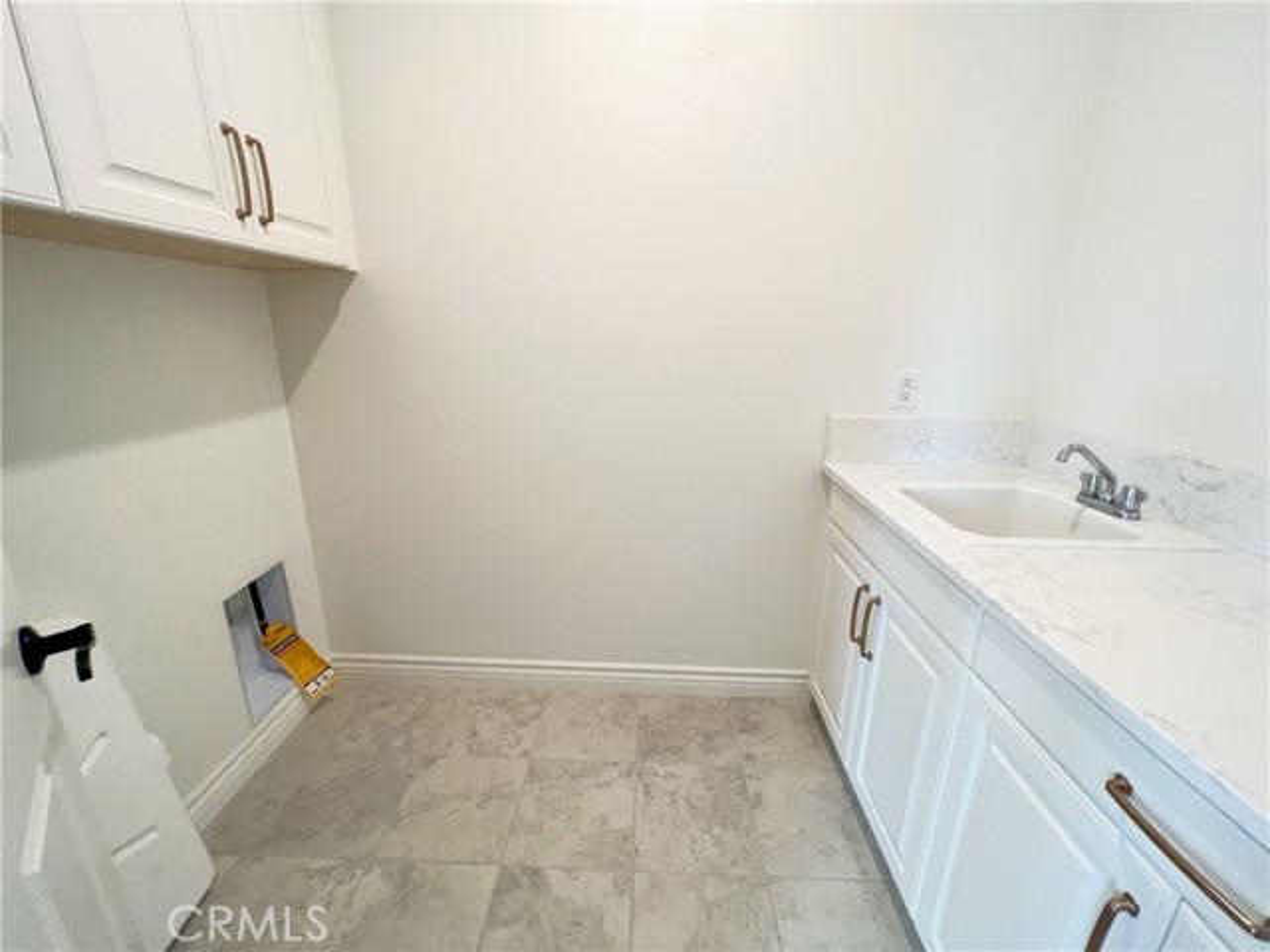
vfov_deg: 89.9
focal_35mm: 13
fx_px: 477
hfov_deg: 106.2
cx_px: 635
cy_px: 476
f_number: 1.8
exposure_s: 1/120
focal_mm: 1.57
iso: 200
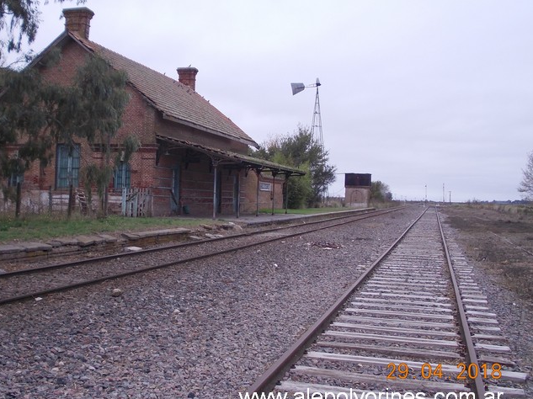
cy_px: 187
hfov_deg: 41.1
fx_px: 708
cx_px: 212
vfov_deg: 31.5
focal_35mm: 46
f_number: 6.2
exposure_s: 1/160
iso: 80
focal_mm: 5.3
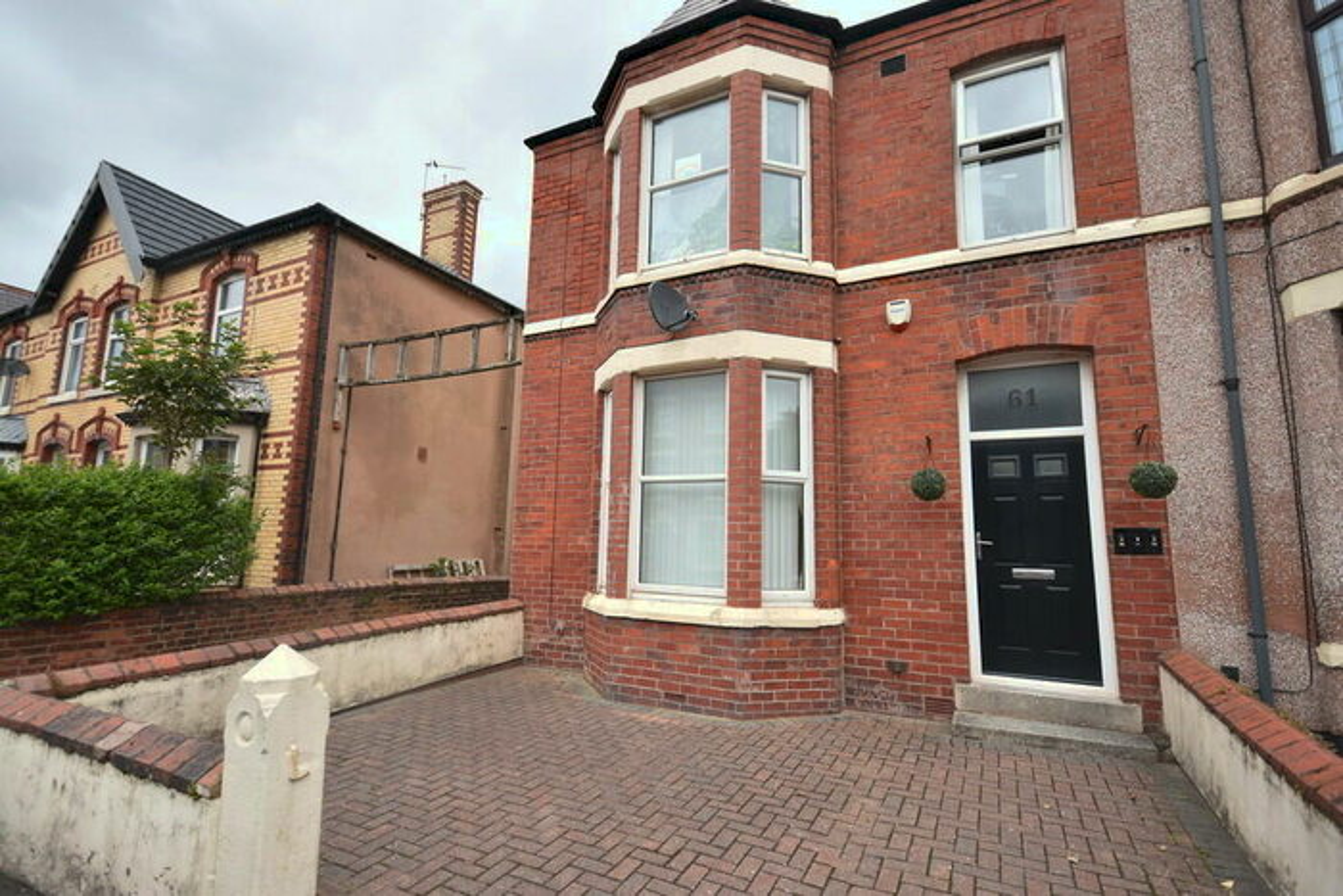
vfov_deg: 69.7
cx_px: 672
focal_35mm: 17
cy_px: 448
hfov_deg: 92.4
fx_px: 644
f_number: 4.2
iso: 100
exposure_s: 1/400
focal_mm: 11.5
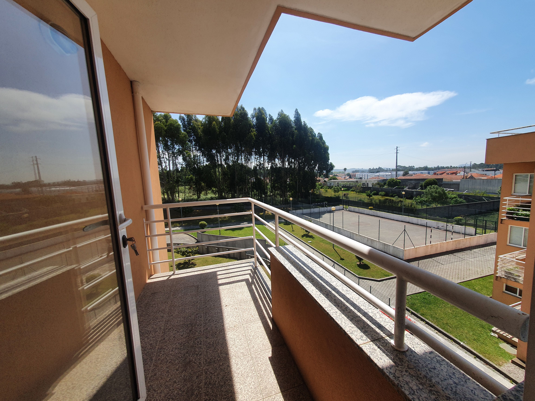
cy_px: 200
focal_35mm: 13
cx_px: 268
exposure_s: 1/1024
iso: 50
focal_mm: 1.8
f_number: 2.2
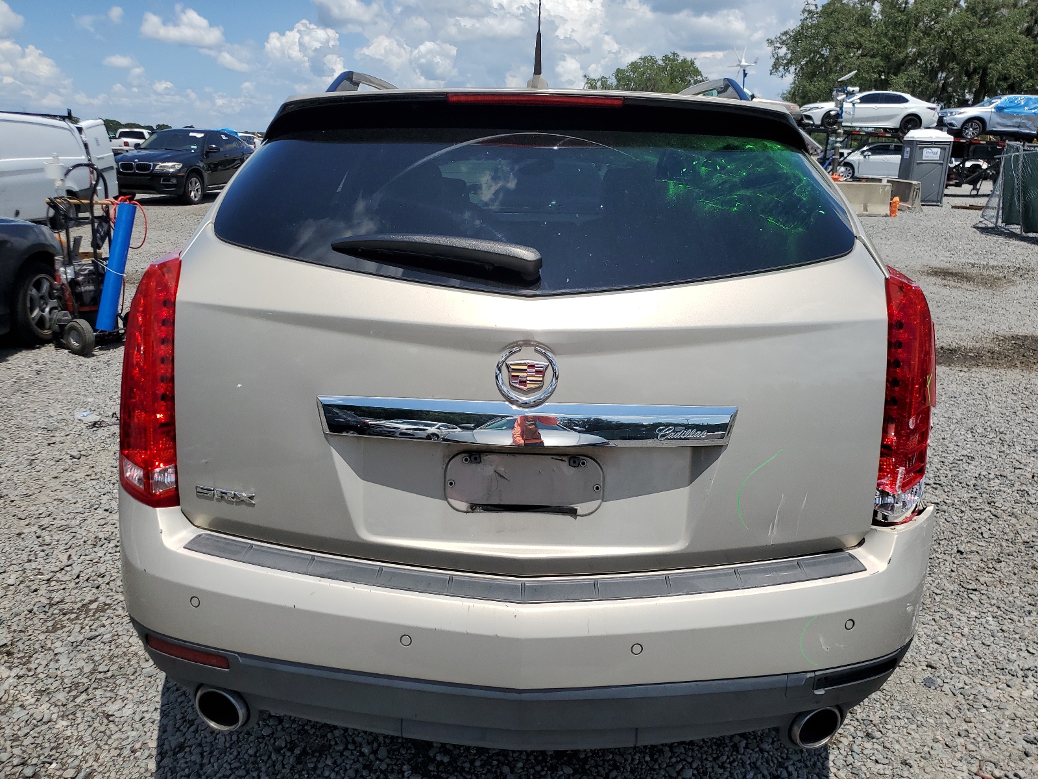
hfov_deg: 67.3
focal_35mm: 26
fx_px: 780
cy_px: 390
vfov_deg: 53.1
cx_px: 519
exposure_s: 1/5000
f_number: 1.5
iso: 50
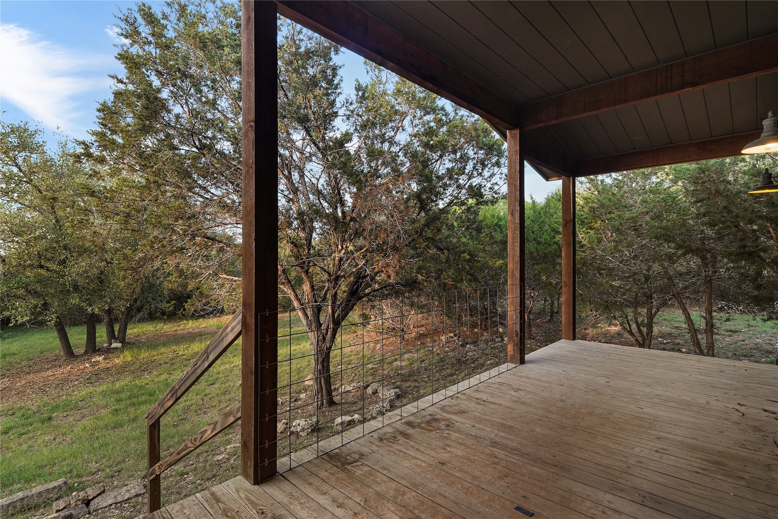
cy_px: 260
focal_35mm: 16
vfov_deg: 73.7
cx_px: 389
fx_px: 346
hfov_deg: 96.7
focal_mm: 16
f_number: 5.6
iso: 640
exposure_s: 1/160
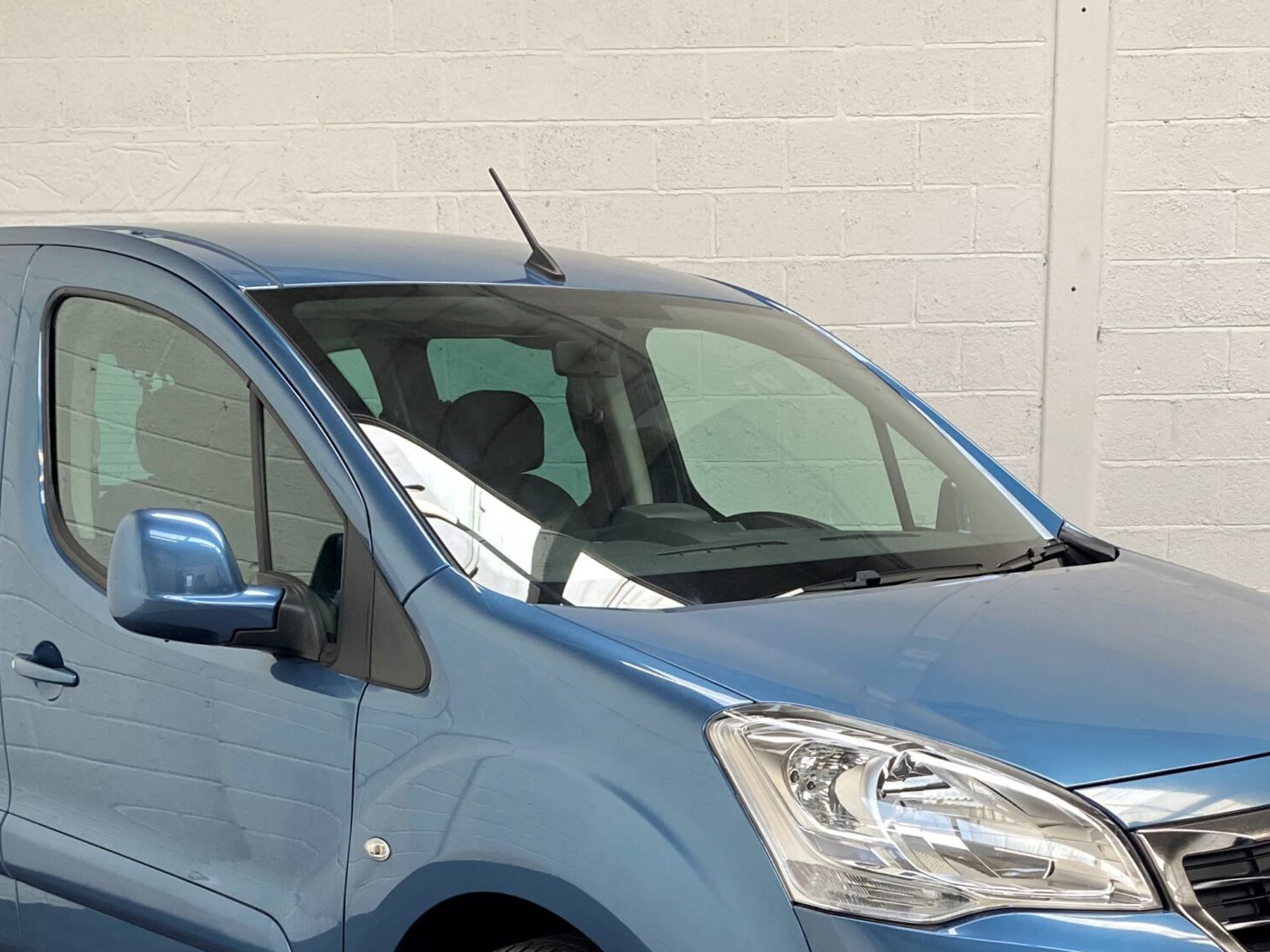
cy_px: 774
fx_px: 1651
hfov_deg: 42.1
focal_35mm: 45
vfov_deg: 31.3
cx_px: 623
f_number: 1.8
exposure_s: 1/100
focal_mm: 4.25
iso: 80
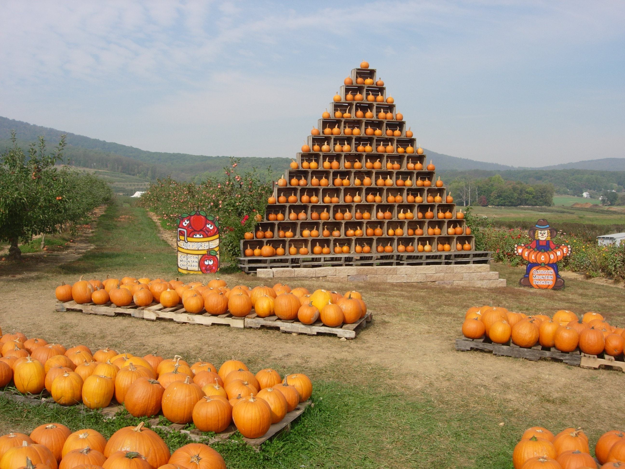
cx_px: 312
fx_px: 686
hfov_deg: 49.0
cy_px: 234
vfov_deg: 37.7
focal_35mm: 38
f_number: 4.8
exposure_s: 1/645
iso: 64
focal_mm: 7.8
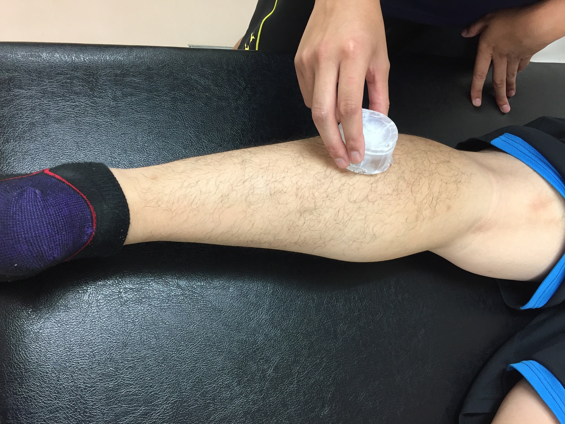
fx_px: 473
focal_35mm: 29
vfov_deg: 48.2
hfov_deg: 61.7
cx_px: 282
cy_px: 212
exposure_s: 1/30
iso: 100
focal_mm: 4.15
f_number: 2.2
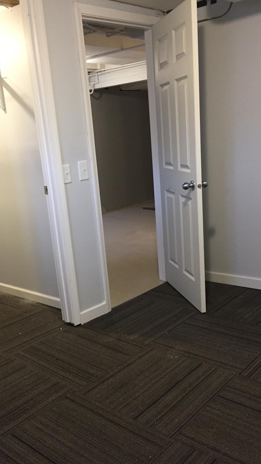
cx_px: 117
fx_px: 418
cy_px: 248
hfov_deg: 34.6
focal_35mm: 34
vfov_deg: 58.0
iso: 160
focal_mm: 4.15
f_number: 2.2
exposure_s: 1/30
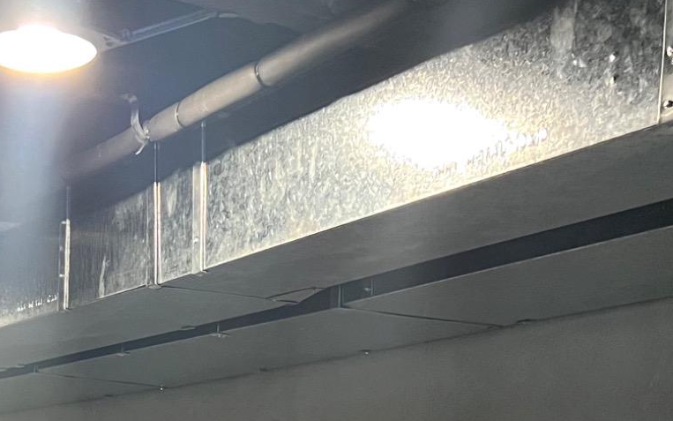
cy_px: 570
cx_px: 94
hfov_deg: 27.1
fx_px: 1357
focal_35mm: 74
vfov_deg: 16.5
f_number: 1.5
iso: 500
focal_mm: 5.7
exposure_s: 1/60
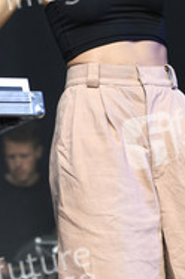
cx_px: 63
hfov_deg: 8.0
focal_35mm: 171
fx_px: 1323
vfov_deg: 12.0
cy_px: 60
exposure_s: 1/400
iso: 800
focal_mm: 80
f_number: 3.5
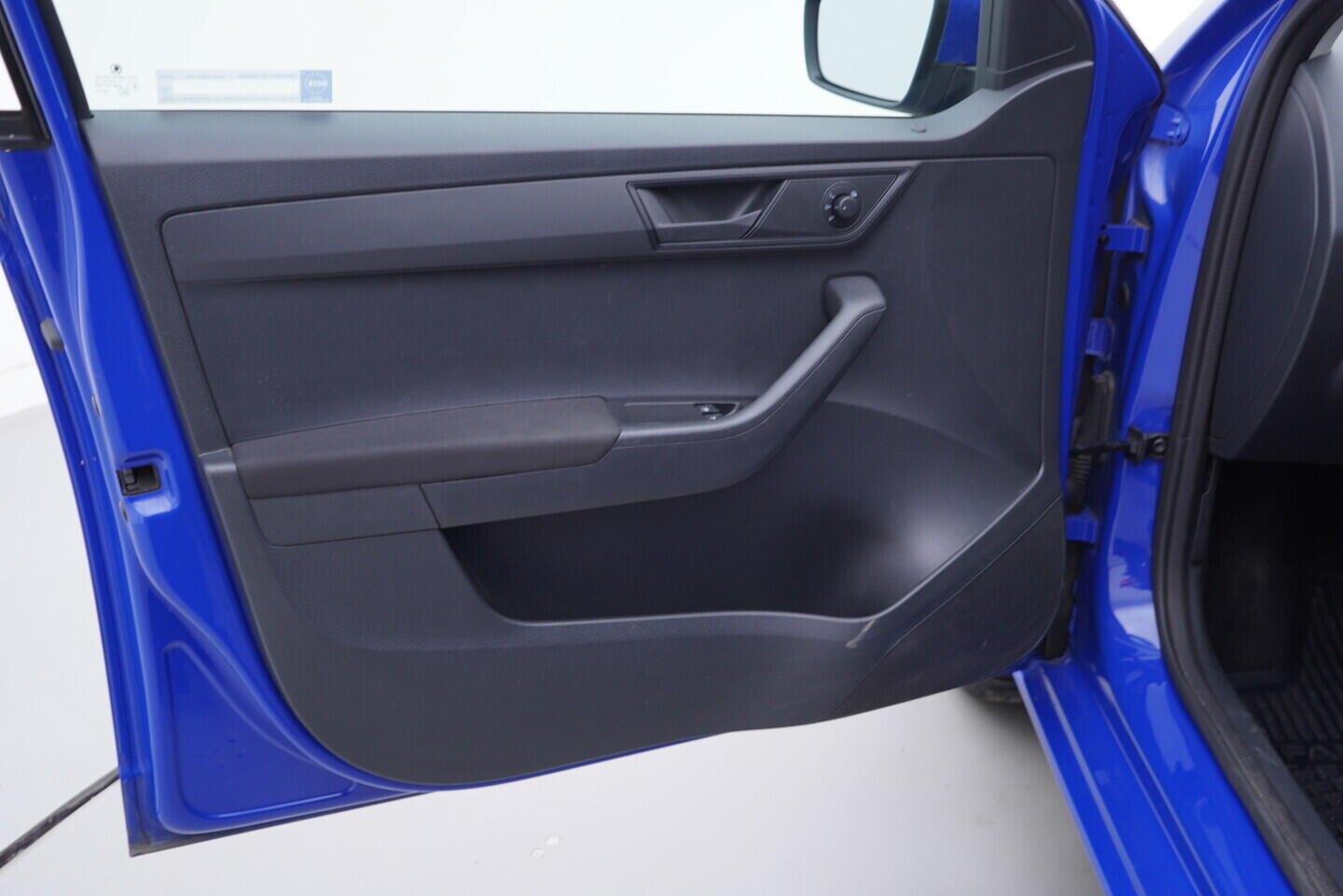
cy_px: 448
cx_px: 672
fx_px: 1343
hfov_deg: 53.1
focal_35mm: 36
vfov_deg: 36.9
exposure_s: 1/40
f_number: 2.8
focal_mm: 24
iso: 125
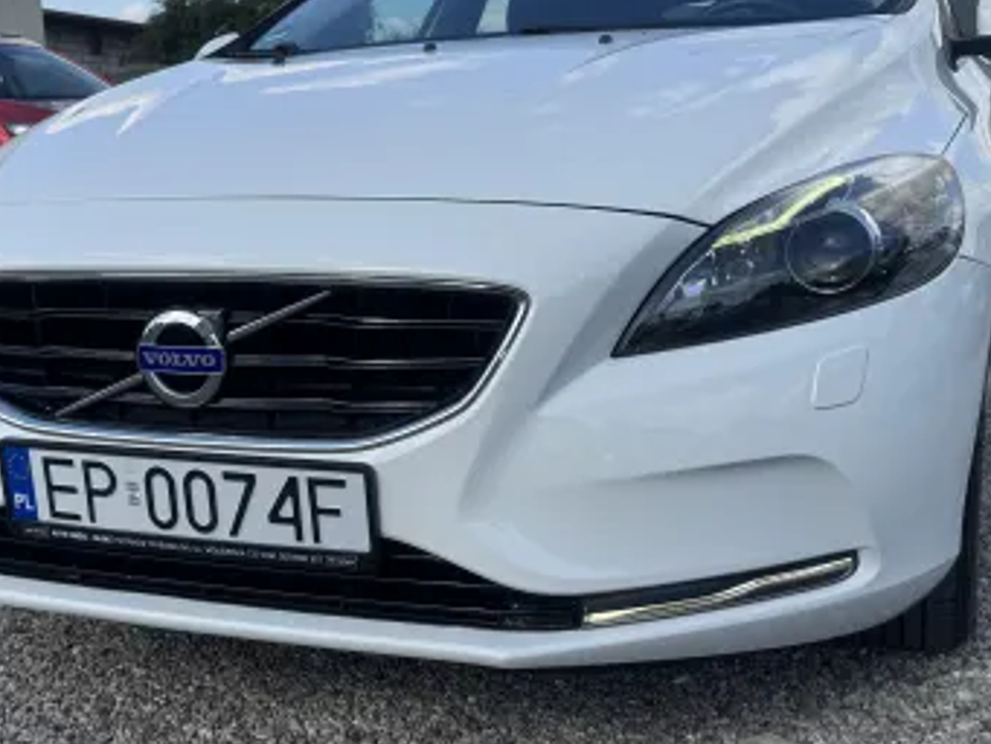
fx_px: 1289
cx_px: 433
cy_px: 436
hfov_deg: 42.0
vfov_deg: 32.1
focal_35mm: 45
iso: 80
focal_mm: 6.76
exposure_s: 1/3247
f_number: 1.78
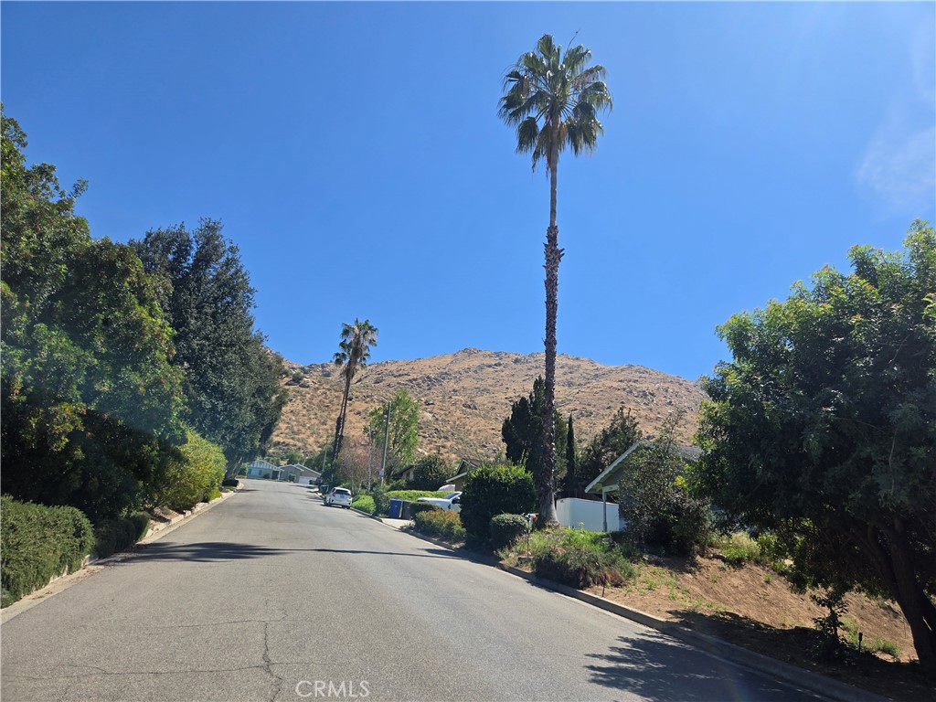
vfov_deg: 58.9
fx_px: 622
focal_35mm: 23
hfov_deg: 73.9
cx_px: 468
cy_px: 351
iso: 25
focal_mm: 5.4
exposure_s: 1/1834
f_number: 1.8
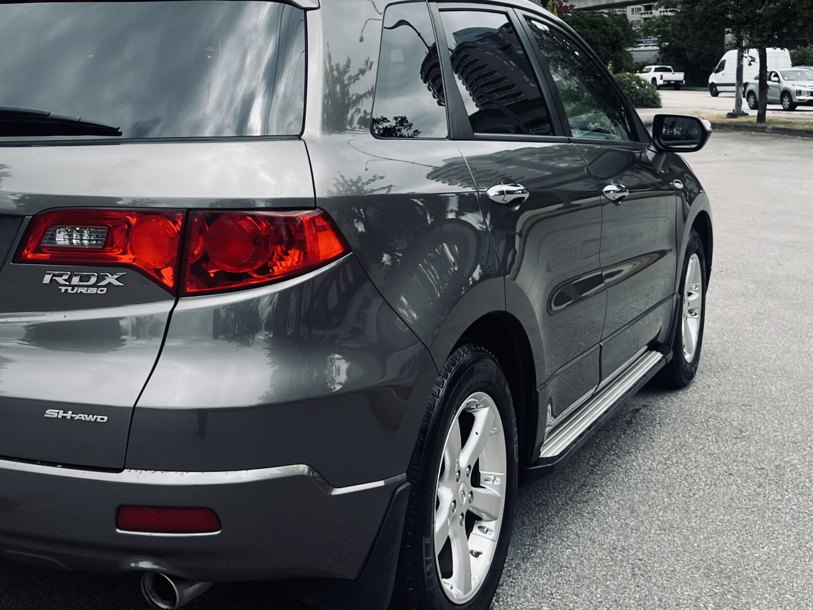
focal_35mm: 40
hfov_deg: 45.6
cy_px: 255
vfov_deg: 35.9
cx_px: 233
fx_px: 939
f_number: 1.5
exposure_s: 1/2513
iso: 50
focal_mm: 5.7
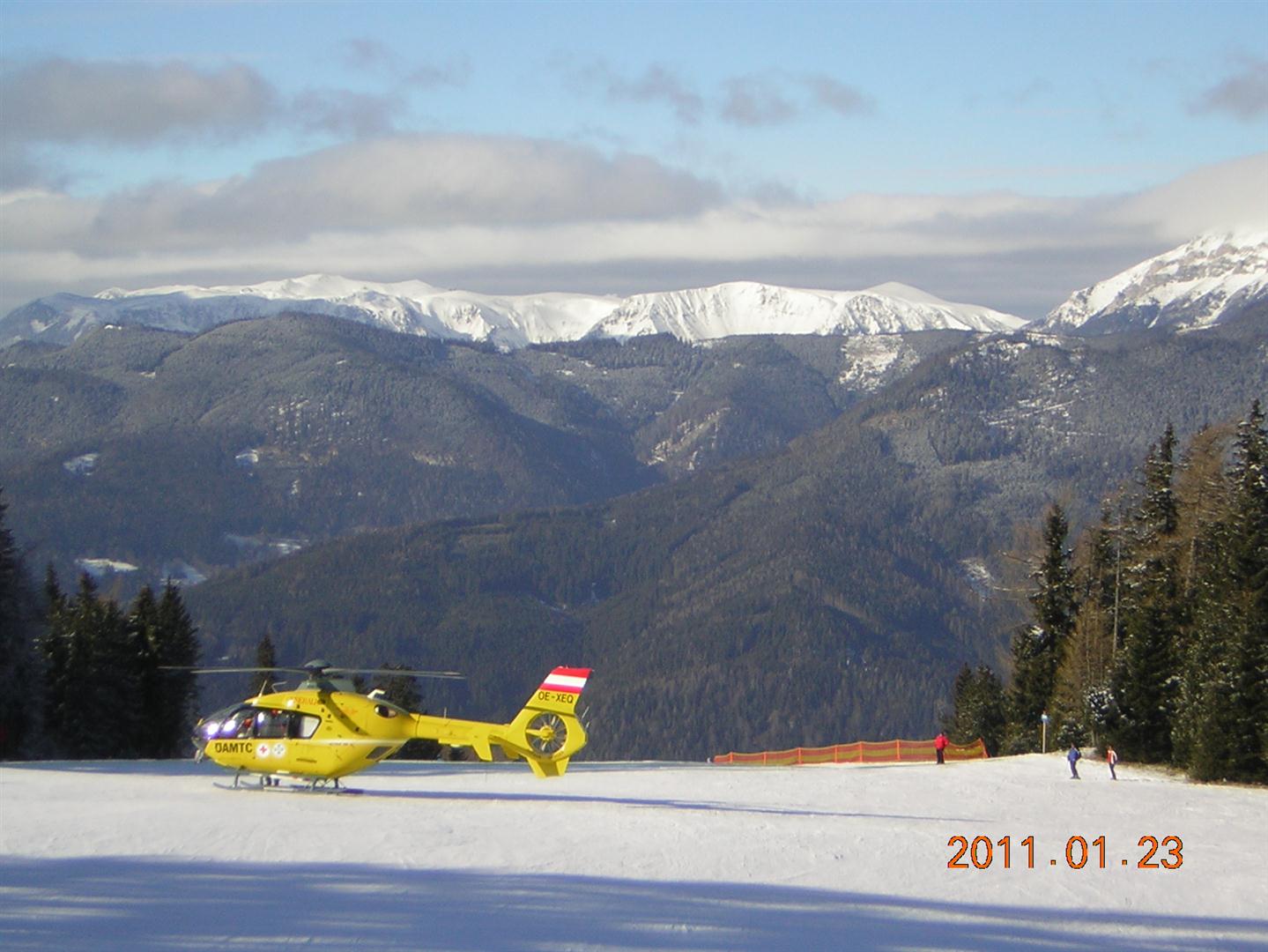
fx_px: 3114
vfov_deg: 17.4
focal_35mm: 85
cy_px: 476
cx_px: 634
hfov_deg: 23.0
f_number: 4.1
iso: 50
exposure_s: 1/640
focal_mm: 11.1
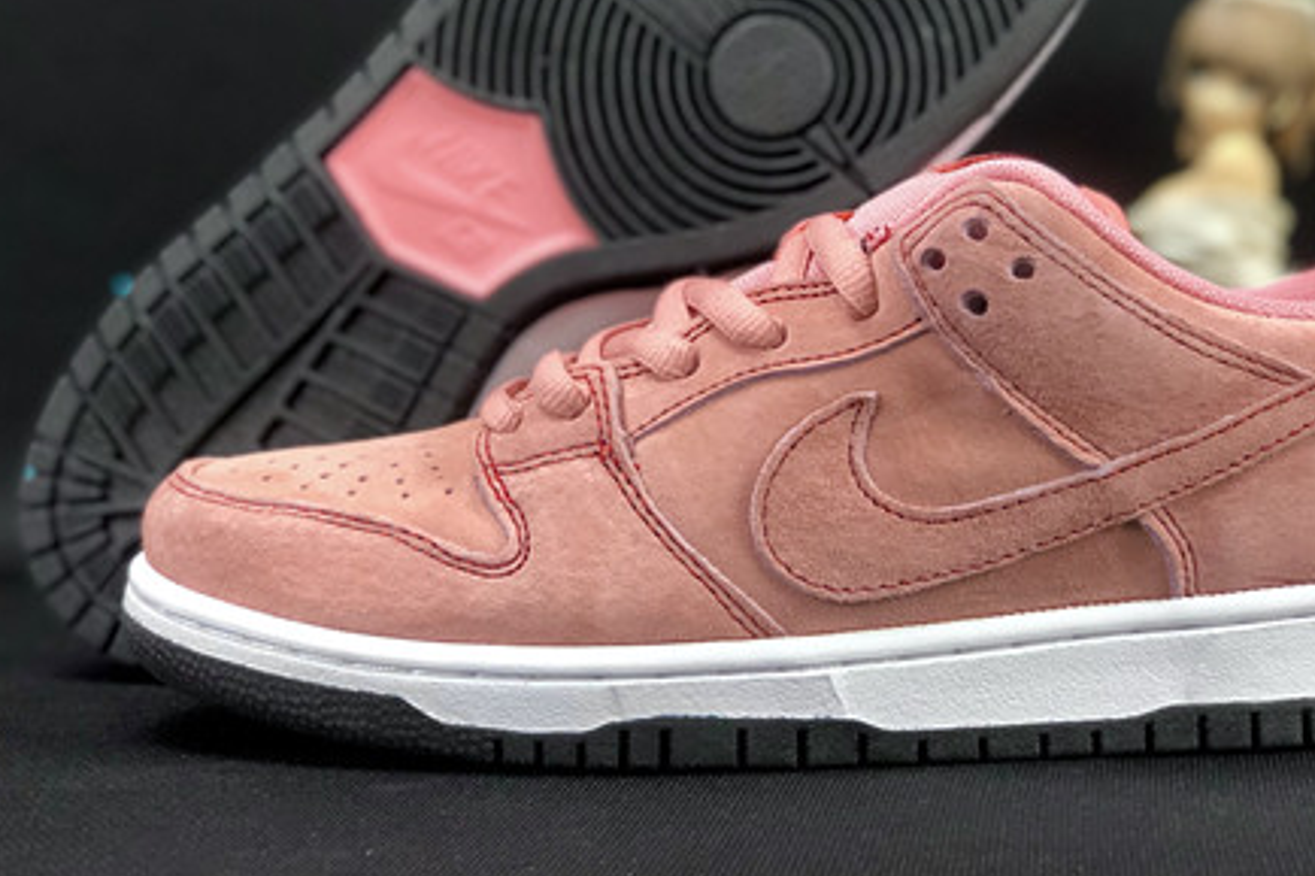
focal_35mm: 82
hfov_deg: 24.7
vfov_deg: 16.6
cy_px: 224
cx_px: 770
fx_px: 2994
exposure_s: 1/30
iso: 64
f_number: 2.8
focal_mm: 6.6
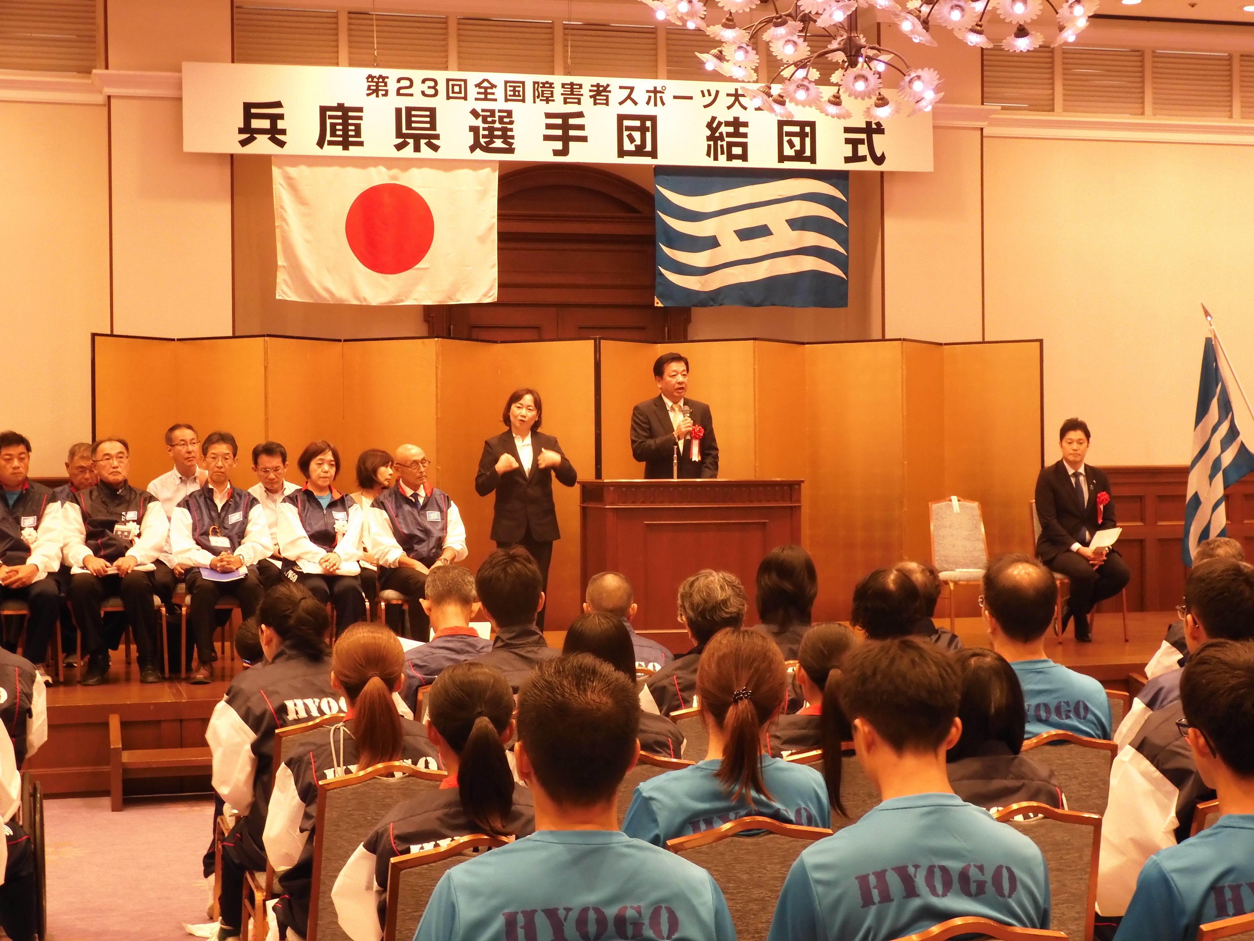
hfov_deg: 33.8
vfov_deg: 25.7
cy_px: 470
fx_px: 2065
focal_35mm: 57
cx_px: 627
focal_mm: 10.2
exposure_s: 1/15
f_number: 4.5
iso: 400
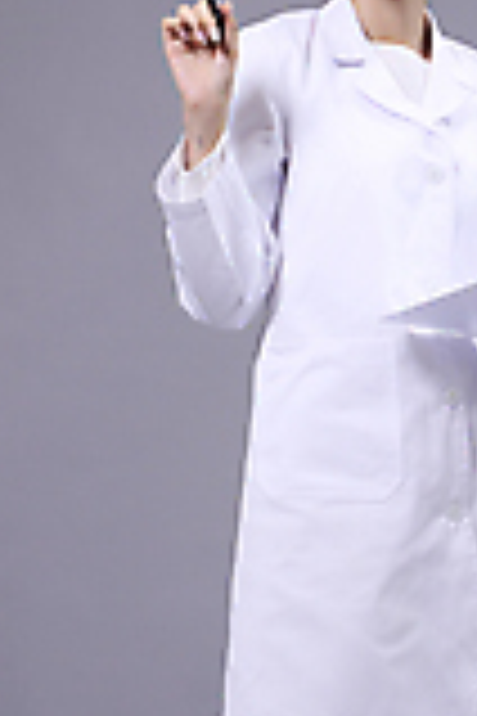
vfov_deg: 11.7
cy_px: 477
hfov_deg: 7.8
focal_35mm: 176
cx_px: 245
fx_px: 3498
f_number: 5.6
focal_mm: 70
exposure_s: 1/125
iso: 160
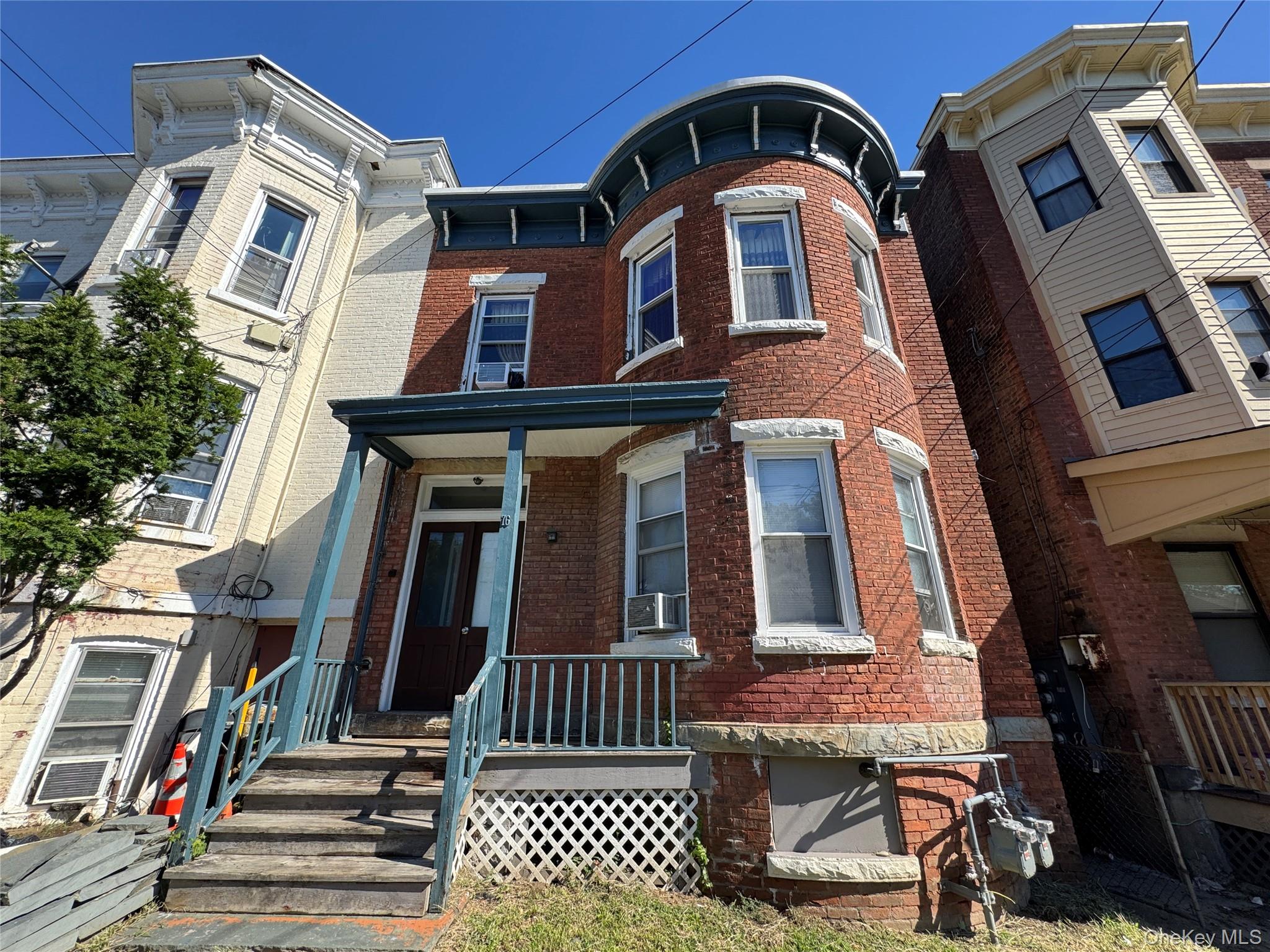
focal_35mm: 14
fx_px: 514
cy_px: 476
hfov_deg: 102.1
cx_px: 635
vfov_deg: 85.7
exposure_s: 1/700
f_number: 2.2
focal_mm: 2.22
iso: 40
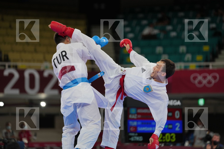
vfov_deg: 8.1
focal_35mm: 170
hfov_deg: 12.1
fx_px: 1058
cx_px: 112
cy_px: 74
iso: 500
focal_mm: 170
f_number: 2.8
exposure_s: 1/1000
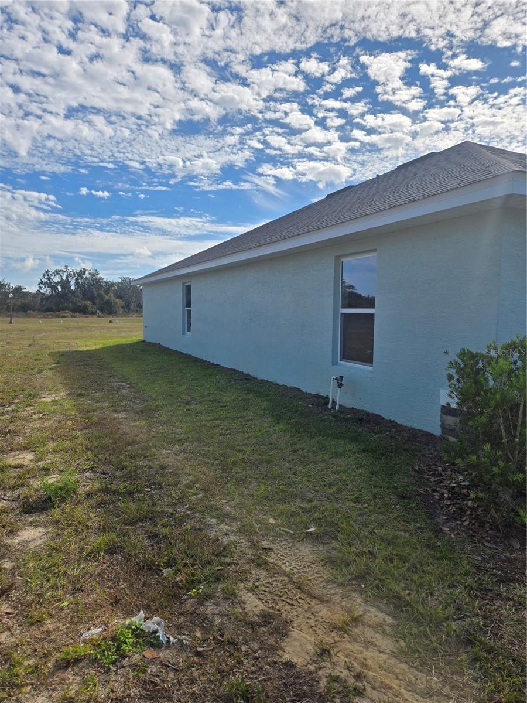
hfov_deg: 58.9
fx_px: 467
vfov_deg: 73.9
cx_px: 264
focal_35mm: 23
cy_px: 352
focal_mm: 5.4
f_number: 1.8
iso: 25
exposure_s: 1/3134
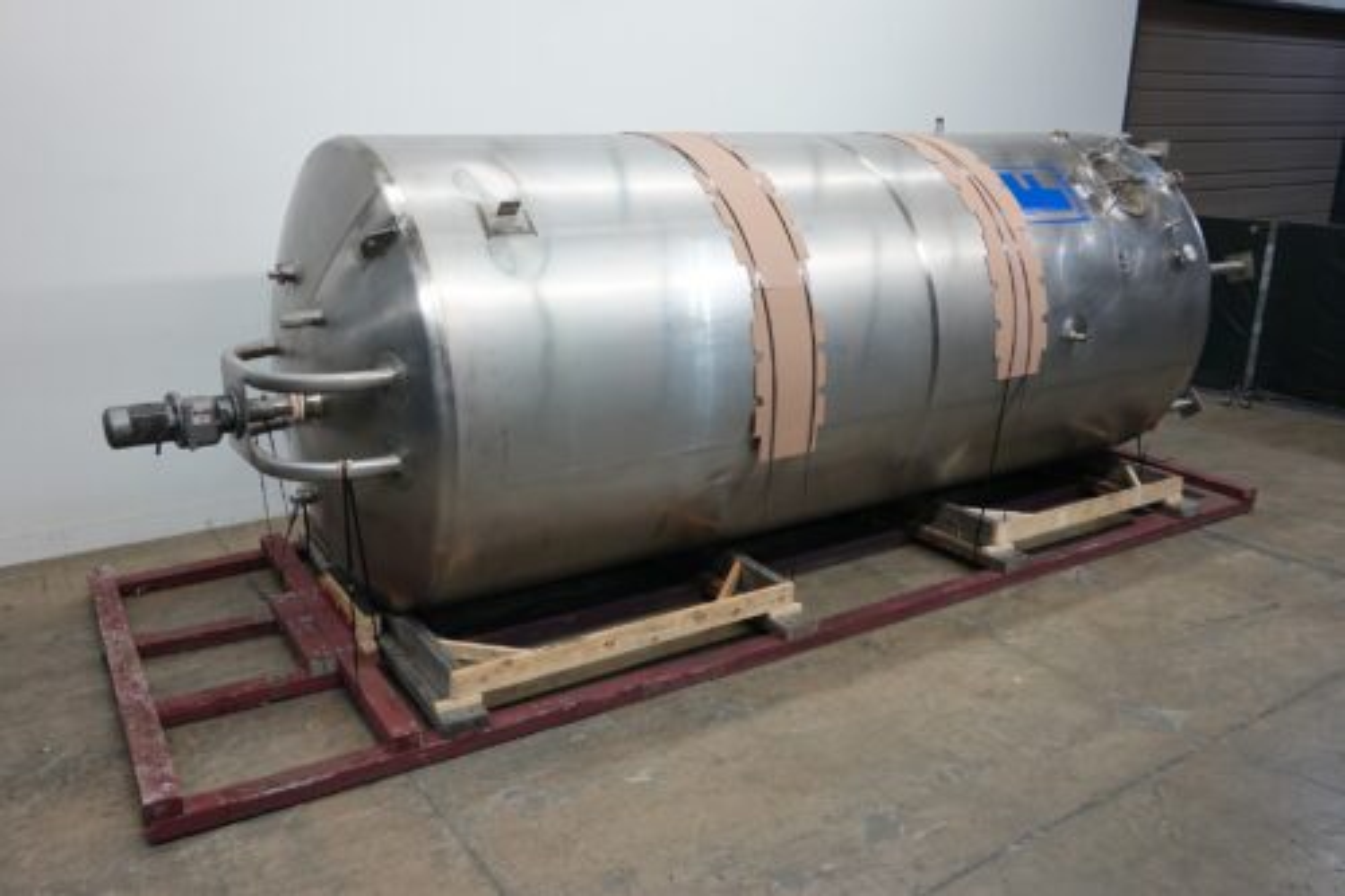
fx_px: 1120
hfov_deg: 61.9
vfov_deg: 43.6
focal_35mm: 30
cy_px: 448
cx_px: 672
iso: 160
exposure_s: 1/30
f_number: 3.2
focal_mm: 11.29
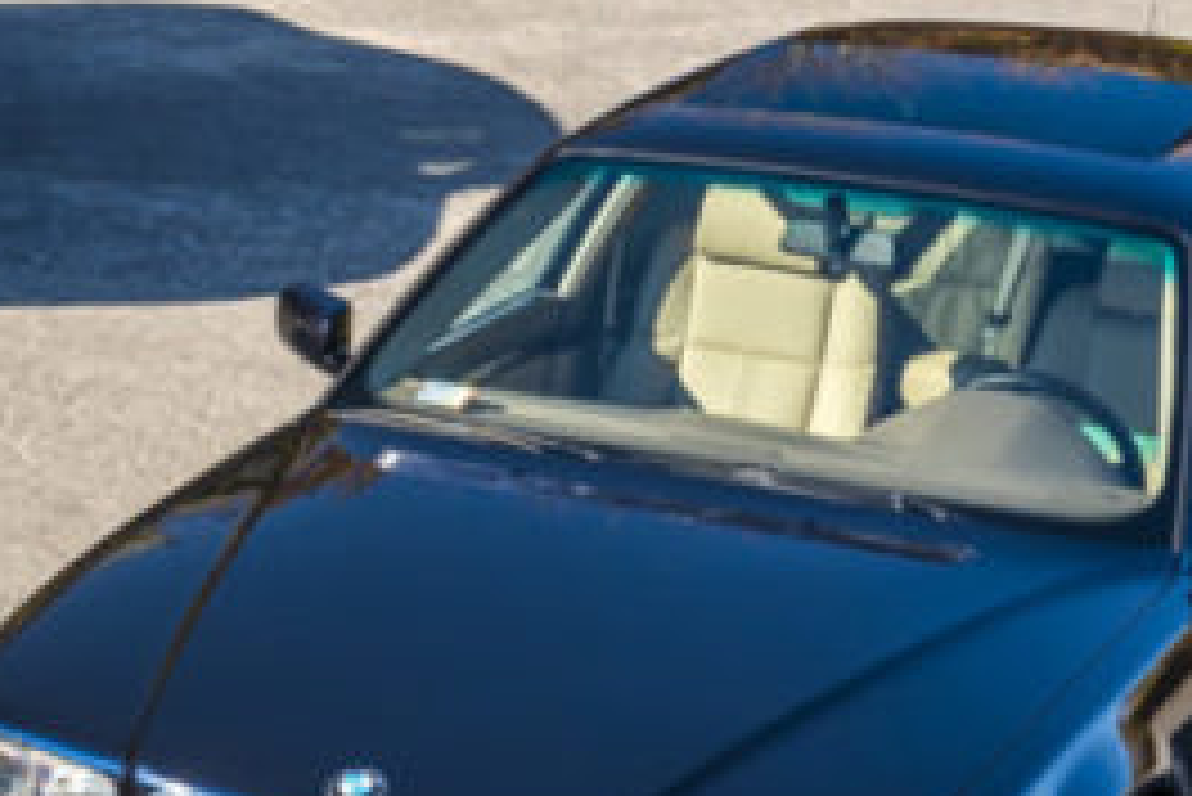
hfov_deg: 15.5
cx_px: -322
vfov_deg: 10.9
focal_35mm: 126
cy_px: 463
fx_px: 4174
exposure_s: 1/160
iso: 100
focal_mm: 31
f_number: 5
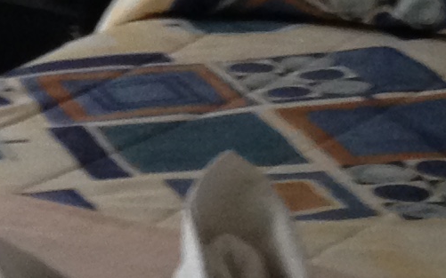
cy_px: 5
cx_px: -359
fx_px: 2771
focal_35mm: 228
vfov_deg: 5.7
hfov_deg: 8.8
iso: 160
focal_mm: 4.12
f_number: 2.4
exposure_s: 1/20
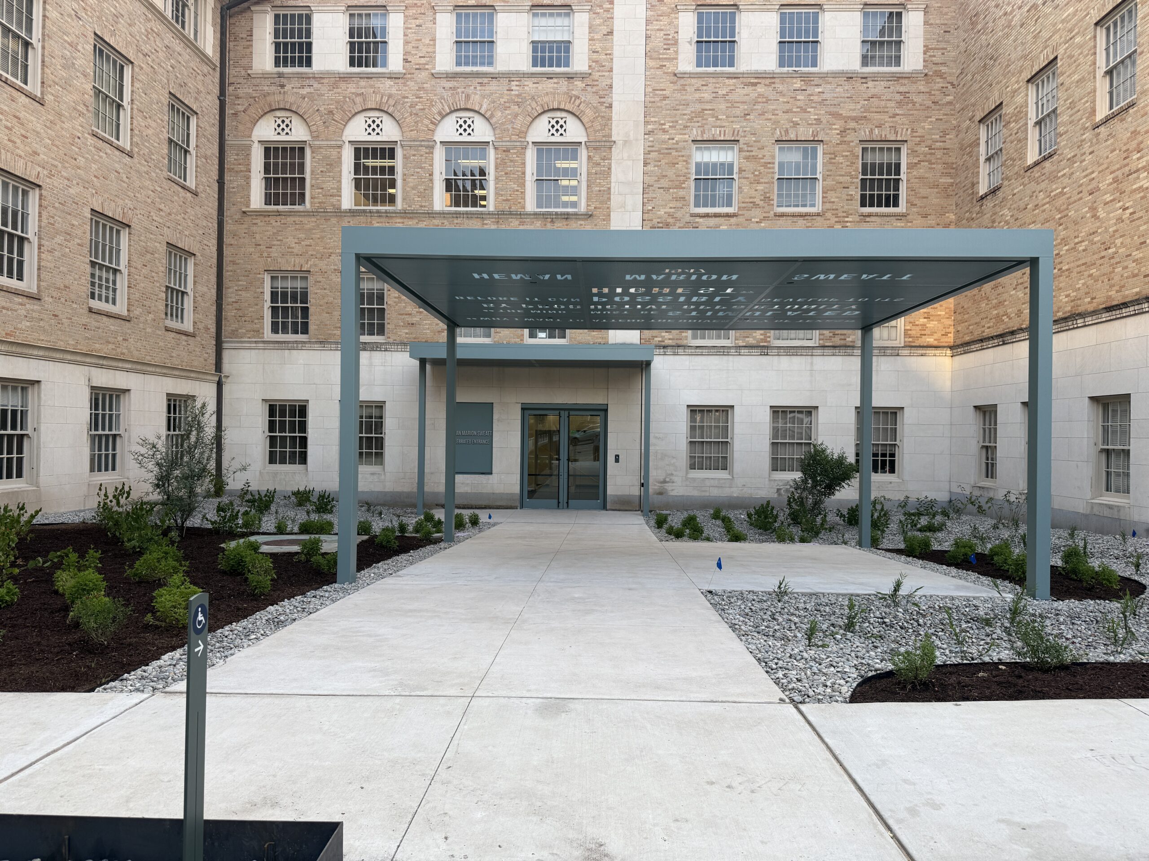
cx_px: 574
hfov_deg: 71.6
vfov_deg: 56.8
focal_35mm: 24
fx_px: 797
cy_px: 430
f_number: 1.78
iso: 80
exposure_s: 1/391
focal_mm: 6.76
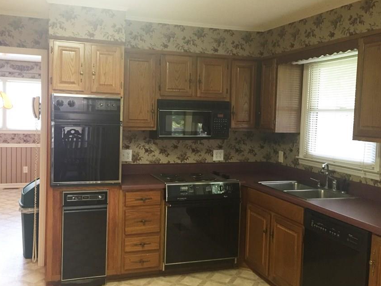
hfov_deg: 52.6
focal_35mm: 35
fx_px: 385
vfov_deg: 40.7
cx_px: 174
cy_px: 140
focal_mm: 4.15
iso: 125
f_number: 2.2
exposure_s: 1/30
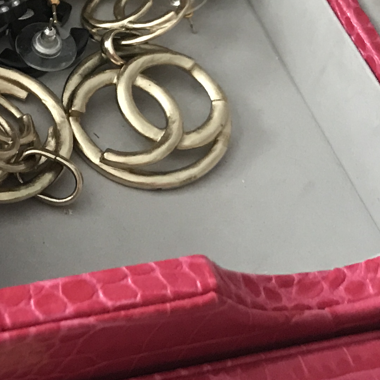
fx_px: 1155
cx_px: -171
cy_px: -34
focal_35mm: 93
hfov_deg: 17.1
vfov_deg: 18.0
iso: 64
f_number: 1.8
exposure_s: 1/15
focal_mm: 3.99
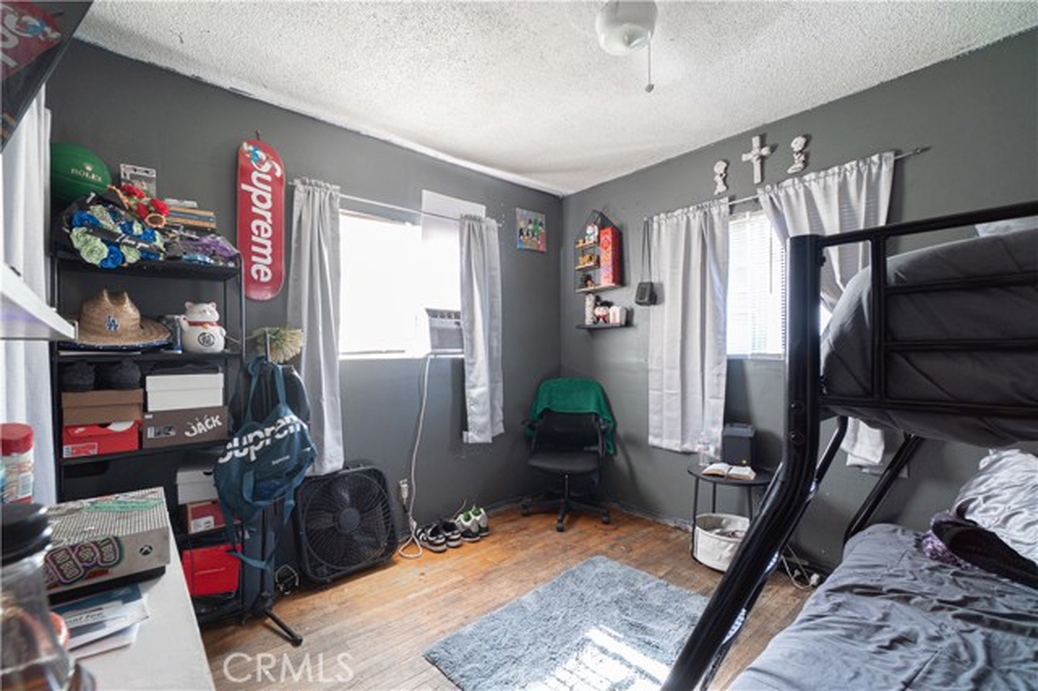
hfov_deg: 100.4
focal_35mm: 15
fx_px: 432
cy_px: 346
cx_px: 519
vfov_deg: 77.3
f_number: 7.1
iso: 320
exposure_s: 1/4
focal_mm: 10
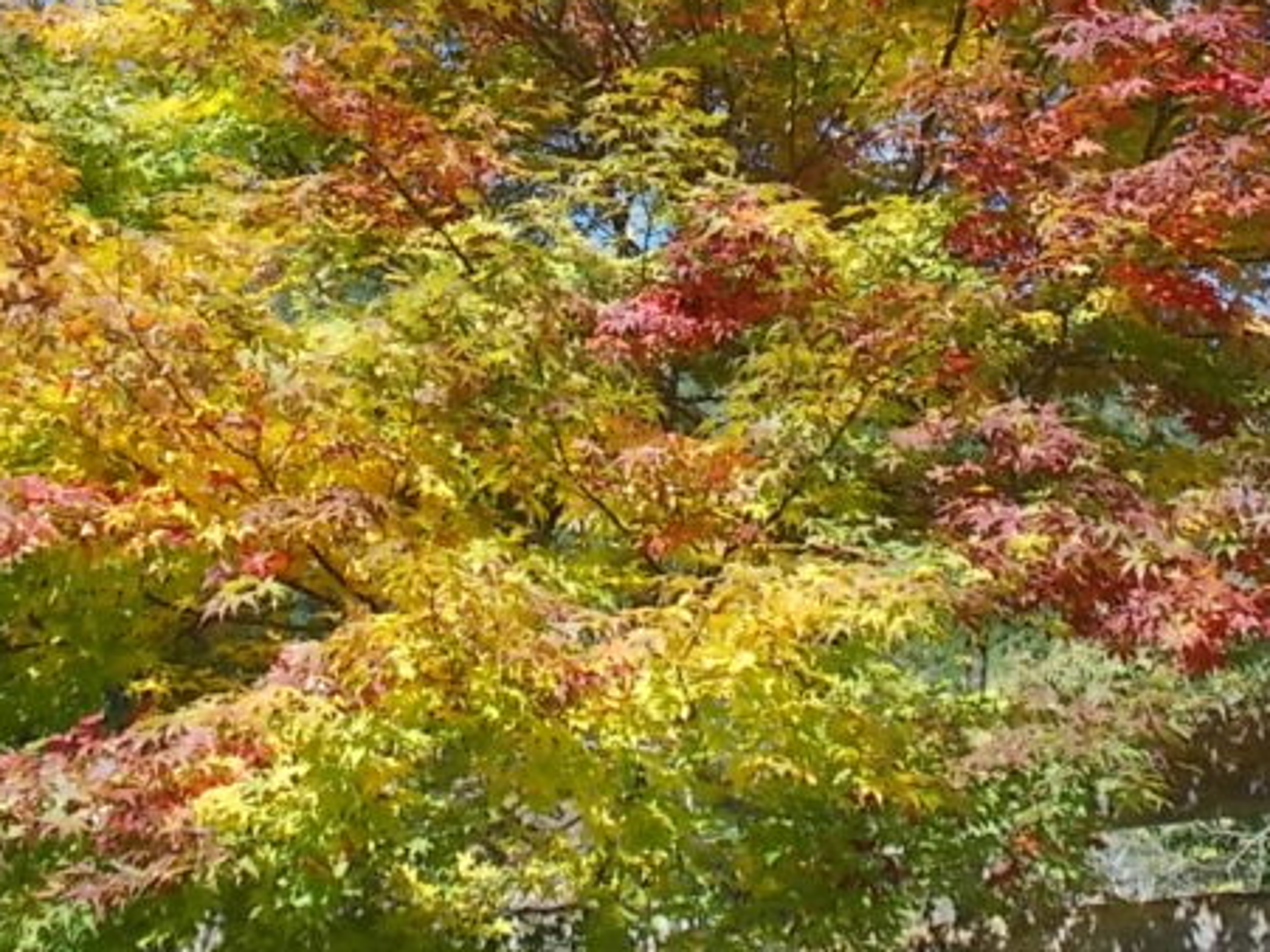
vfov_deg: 24.3
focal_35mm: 59
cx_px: 622
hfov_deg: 32.7
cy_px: 141
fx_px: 2164
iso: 80
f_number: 3.2
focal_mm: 4.6
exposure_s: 1/320
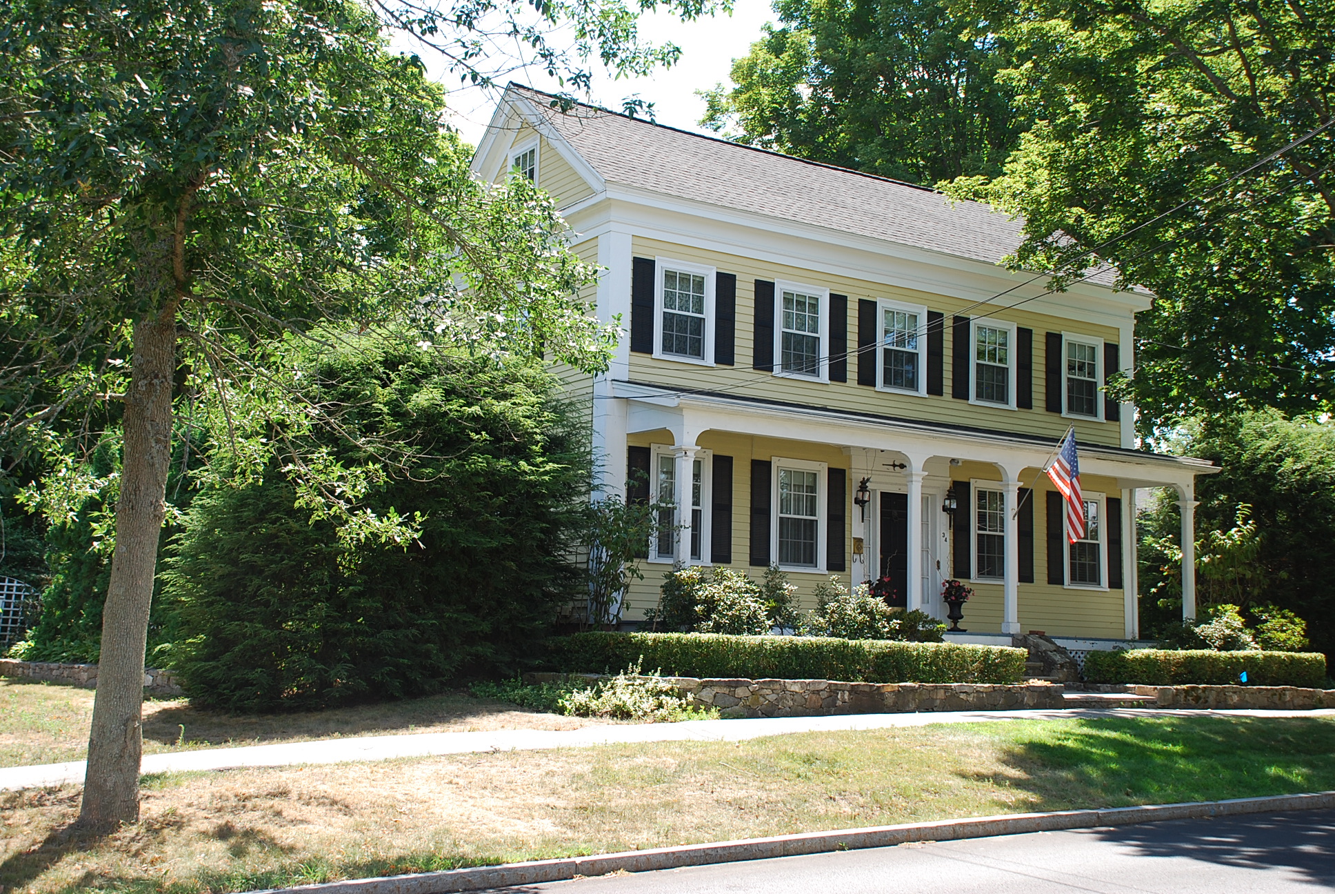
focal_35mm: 42
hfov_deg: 46.3
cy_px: 447
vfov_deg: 32.0
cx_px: 668
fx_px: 1559
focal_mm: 28
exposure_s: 1/125
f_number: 5.6
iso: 125
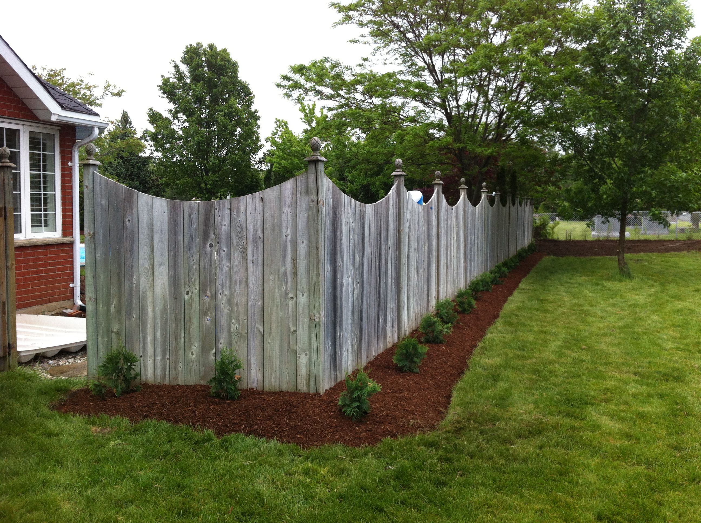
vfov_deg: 40.6
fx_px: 708
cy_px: 262
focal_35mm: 35
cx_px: 350
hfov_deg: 52.7
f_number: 2.8
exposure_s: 1/324
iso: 80
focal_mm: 3.85
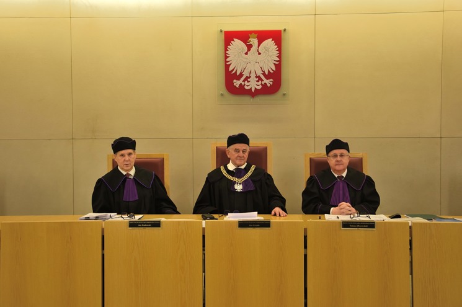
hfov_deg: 46.4
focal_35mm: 42
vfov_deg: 31.8
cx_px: 231
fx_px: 538
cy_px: 154
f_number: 4
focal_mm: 28
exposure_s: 1/60
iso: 450
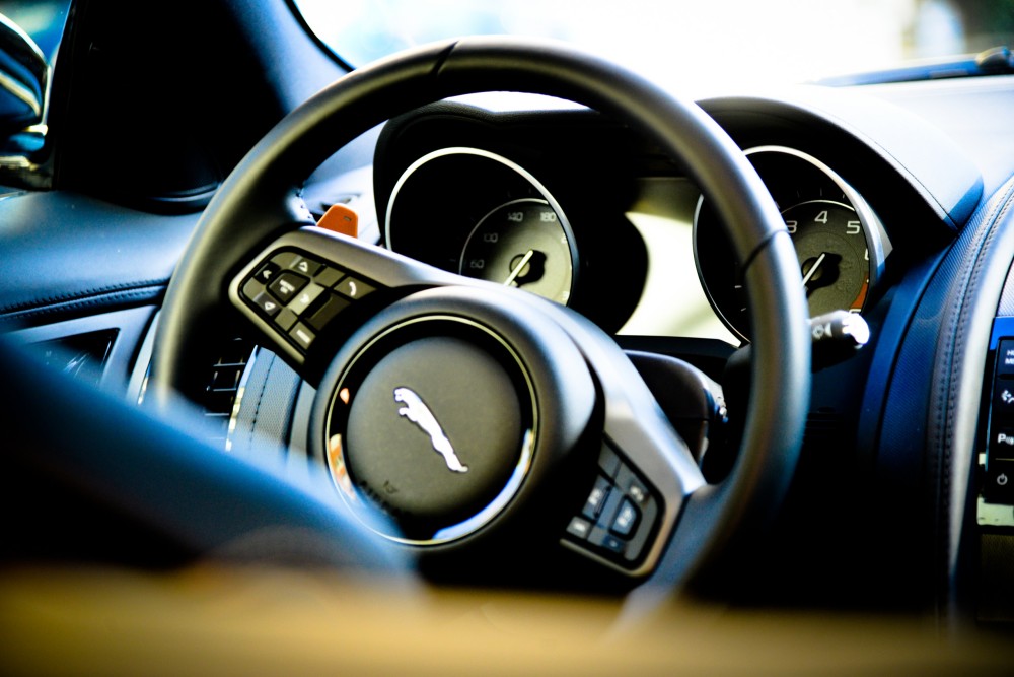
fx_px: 3380
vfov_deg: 11.4
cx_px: 507
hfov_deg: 17.1
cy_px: 338
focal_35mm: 120
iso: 800
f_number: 4
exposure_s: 1/60
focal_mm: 120
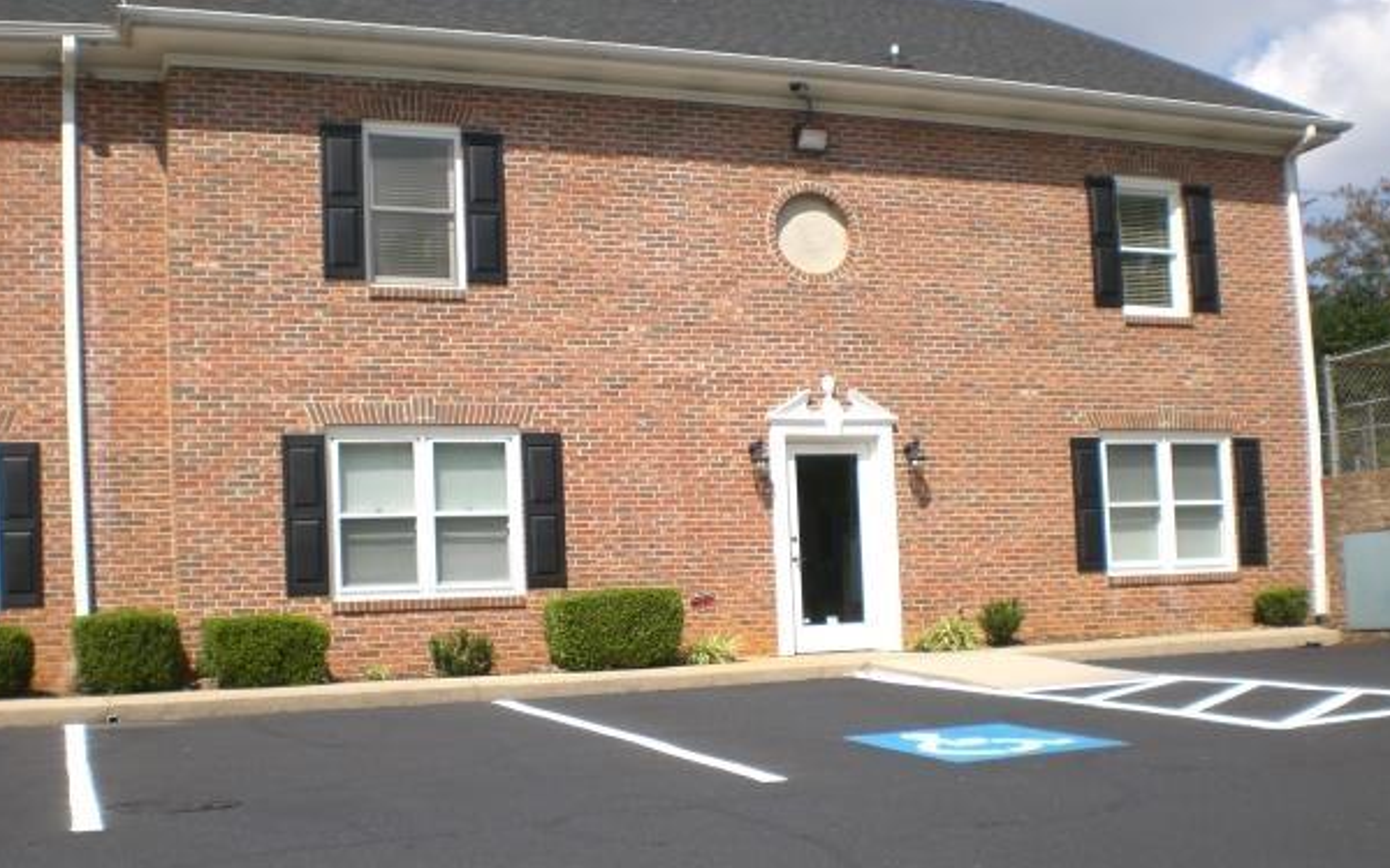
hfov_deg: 46.2
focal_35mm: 43
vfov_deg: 29.8
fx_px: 1629
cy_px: 516
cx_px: 676
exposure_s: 1/400
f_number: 4.4
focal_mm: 6.3
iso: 50
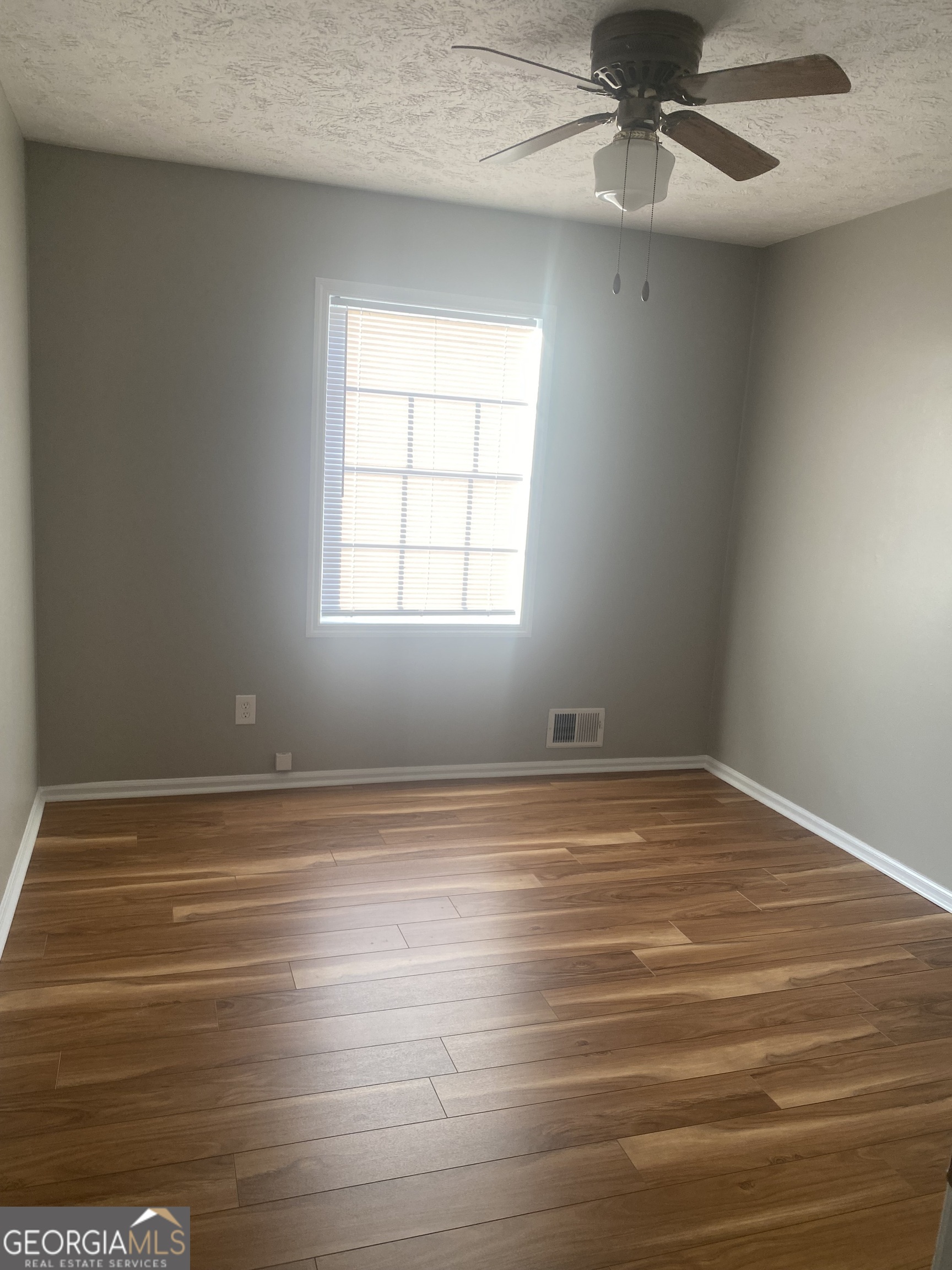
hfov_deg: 53.1
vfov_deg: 67.3
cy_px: 635
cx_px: 476
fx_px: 953
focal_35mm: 26
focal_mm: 4.25
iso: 100
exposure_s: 1/122
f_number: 1.8
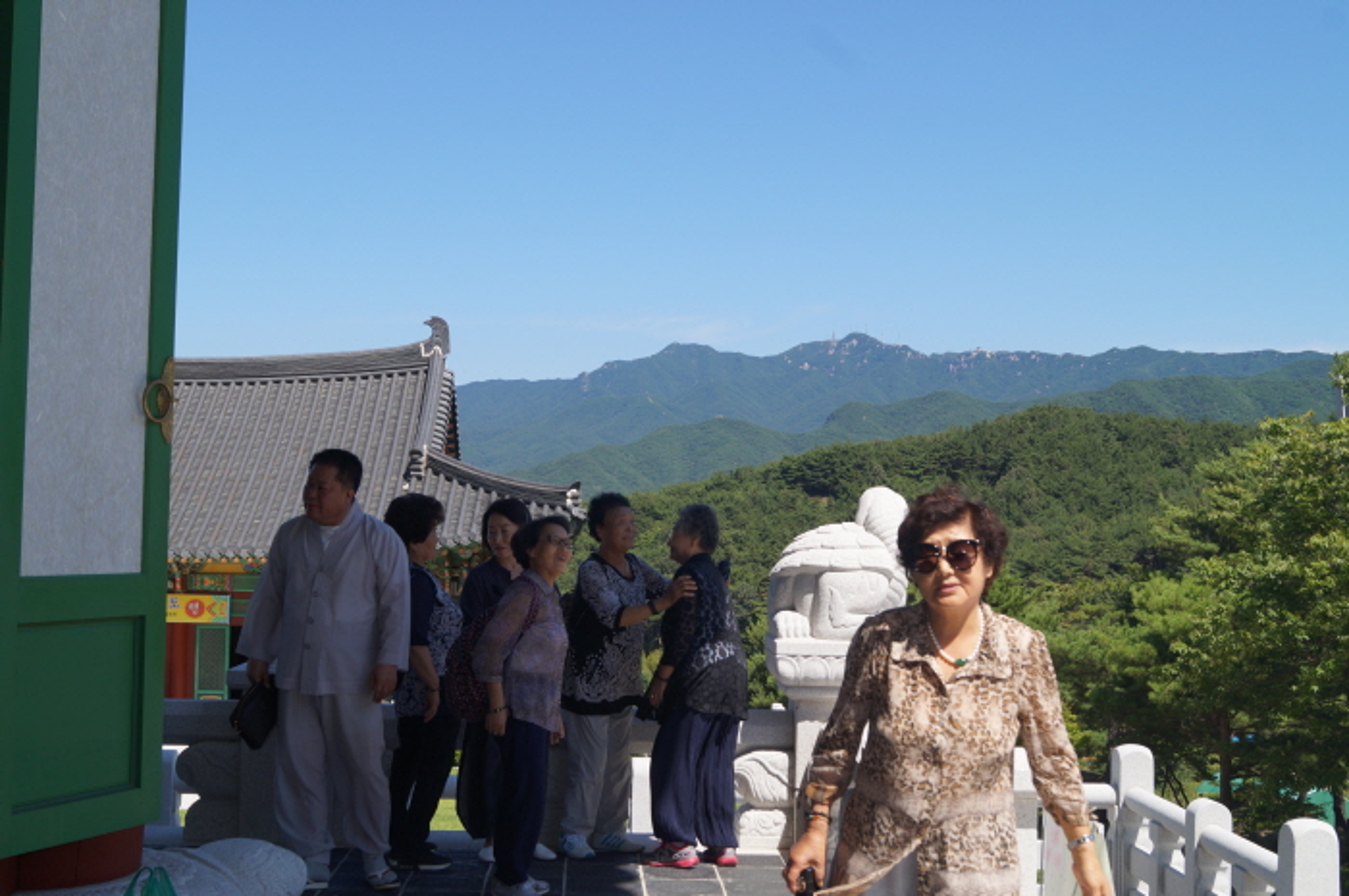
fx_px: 1684
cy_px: 448
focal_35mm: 45
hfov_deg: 43.6
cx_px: 674
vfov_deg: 29.8
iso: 100
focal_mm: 30
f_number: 9
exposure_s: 1/160
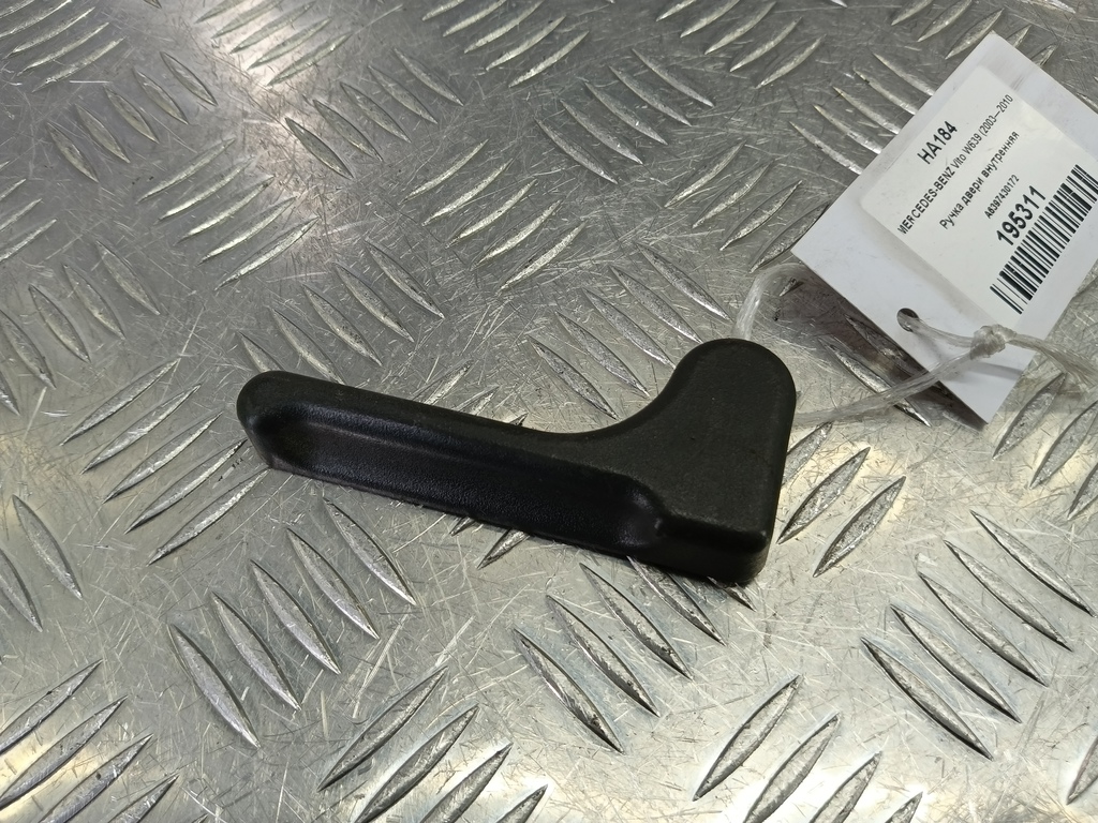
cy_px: 412
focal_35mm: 23
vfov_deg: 58.9
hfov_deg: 73.9
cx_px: 549
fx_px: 730
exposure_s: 1/50
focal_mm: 4.11
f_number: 1.6
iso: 88
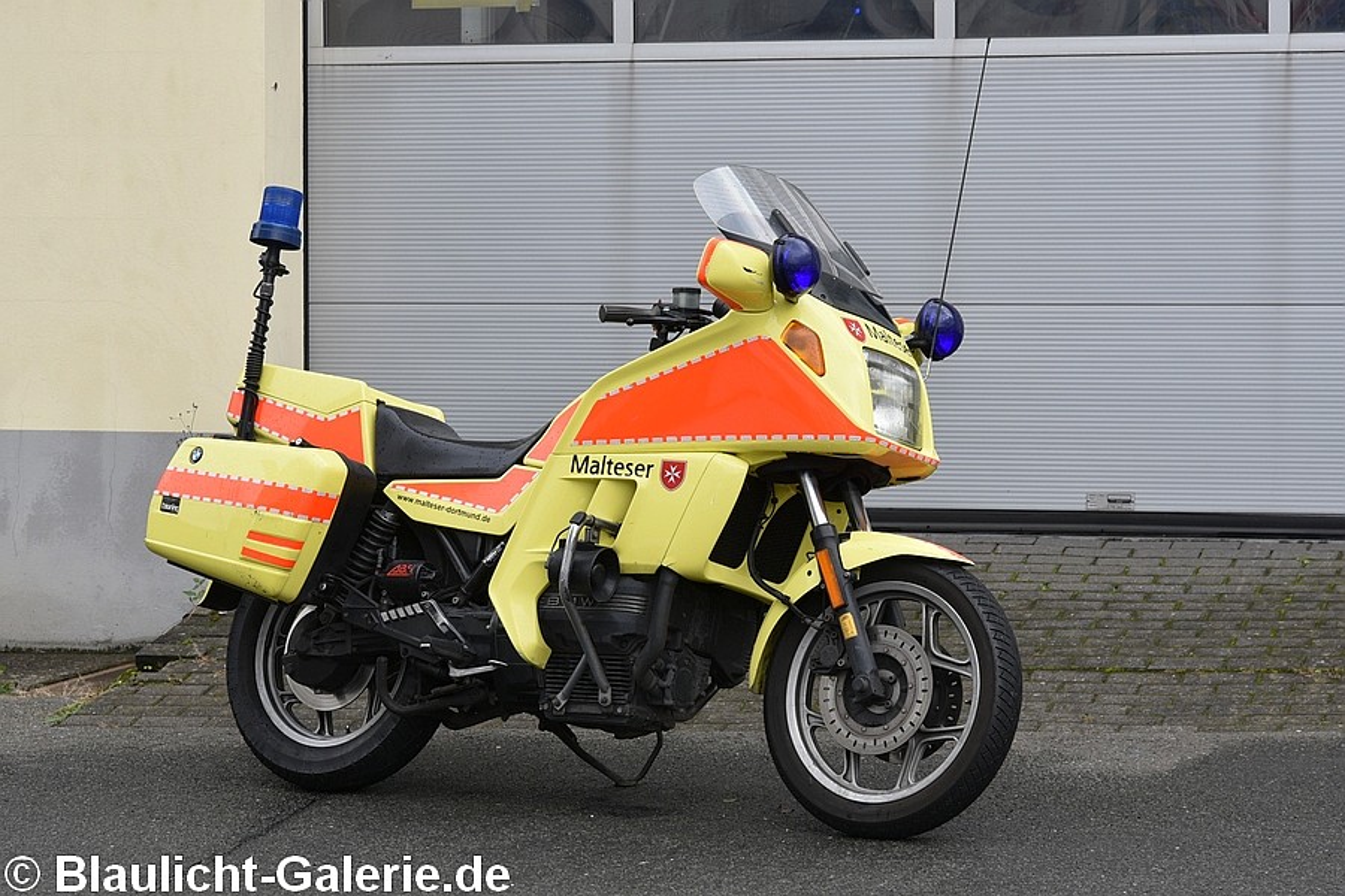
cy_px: 448
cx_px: 672
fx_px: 3175
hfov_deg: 23.9
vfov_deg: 16.1
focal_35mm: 85
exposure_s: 1/250
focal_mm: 85
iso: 320
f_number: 8
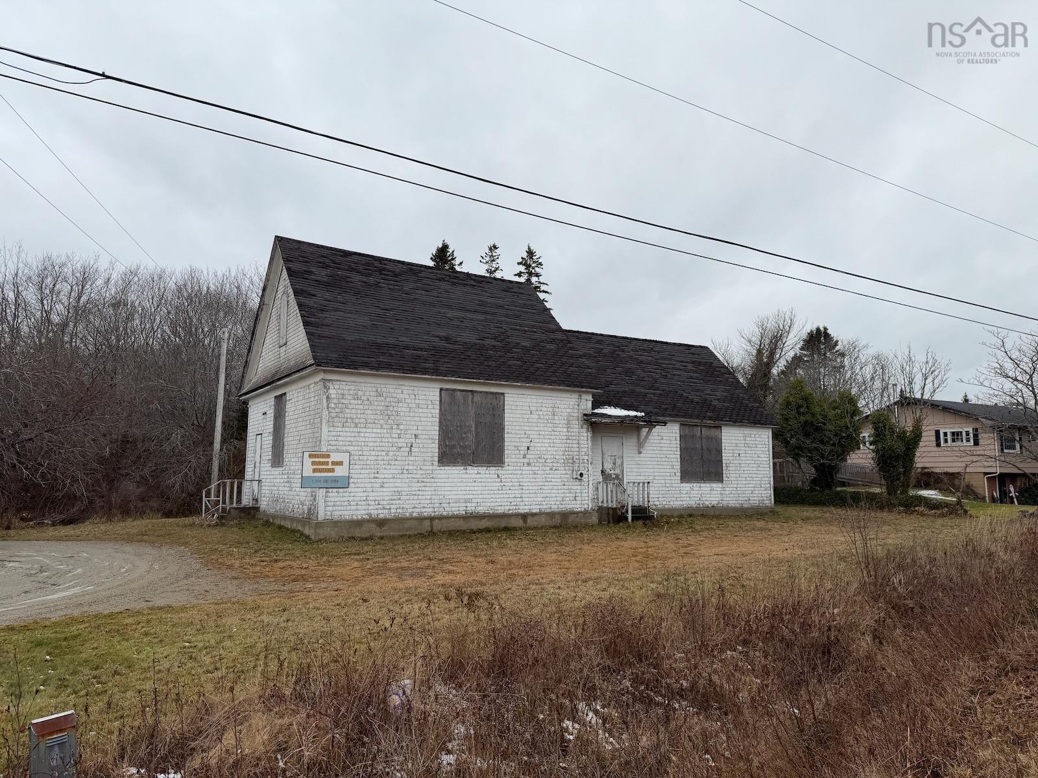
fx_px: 720
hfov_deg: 71.6
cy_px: 389
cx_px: 519
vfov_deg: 56.8
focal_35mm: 24
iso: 80
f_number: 1.78
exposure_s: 1/2445
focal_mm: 6.76
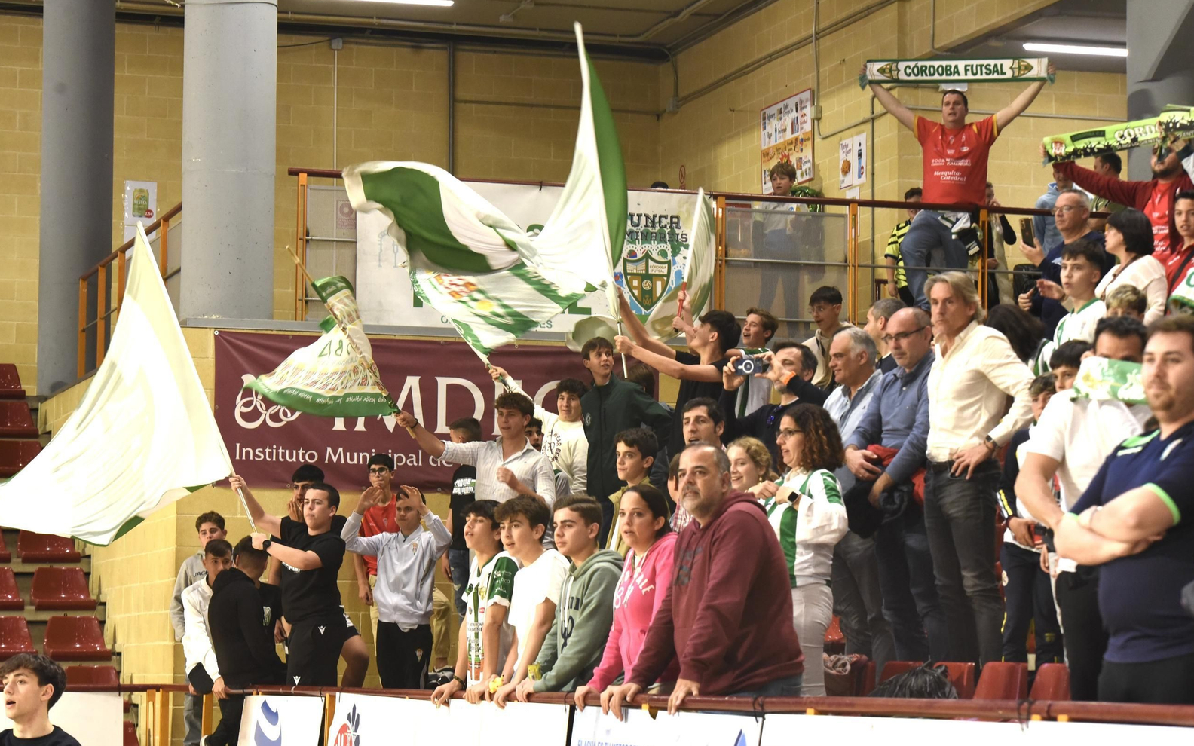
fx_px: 3352
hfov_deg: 20.2
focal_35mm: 103
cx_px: 601
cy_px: 377
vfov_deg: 12.7
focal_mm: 100
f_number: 6.3
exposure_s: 1/160
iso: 3600
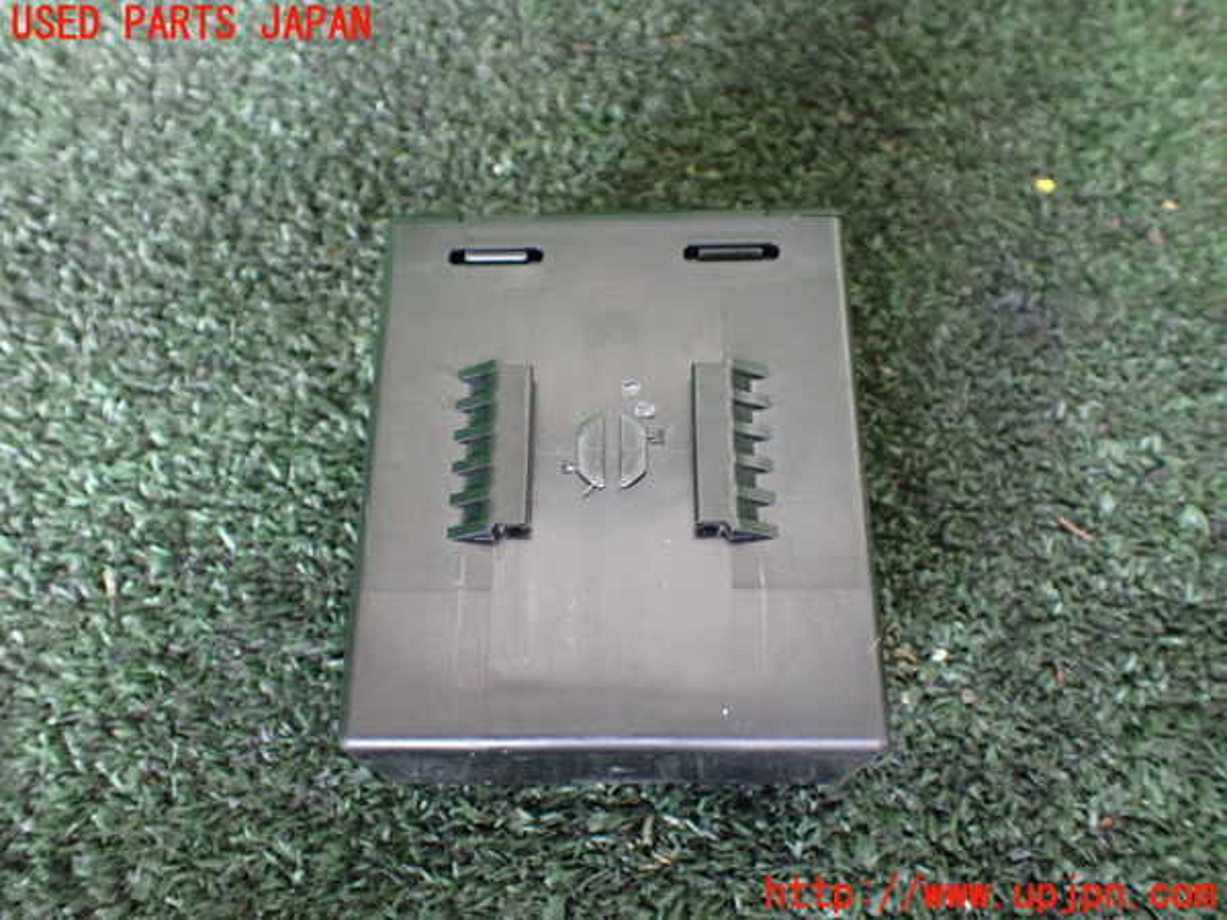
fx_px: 1063
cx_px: 614
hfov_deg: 60.0
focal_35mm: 30
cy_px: 460
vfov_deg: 46.8
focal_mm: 5.4
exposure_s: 1/40
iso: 800
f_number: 2.3
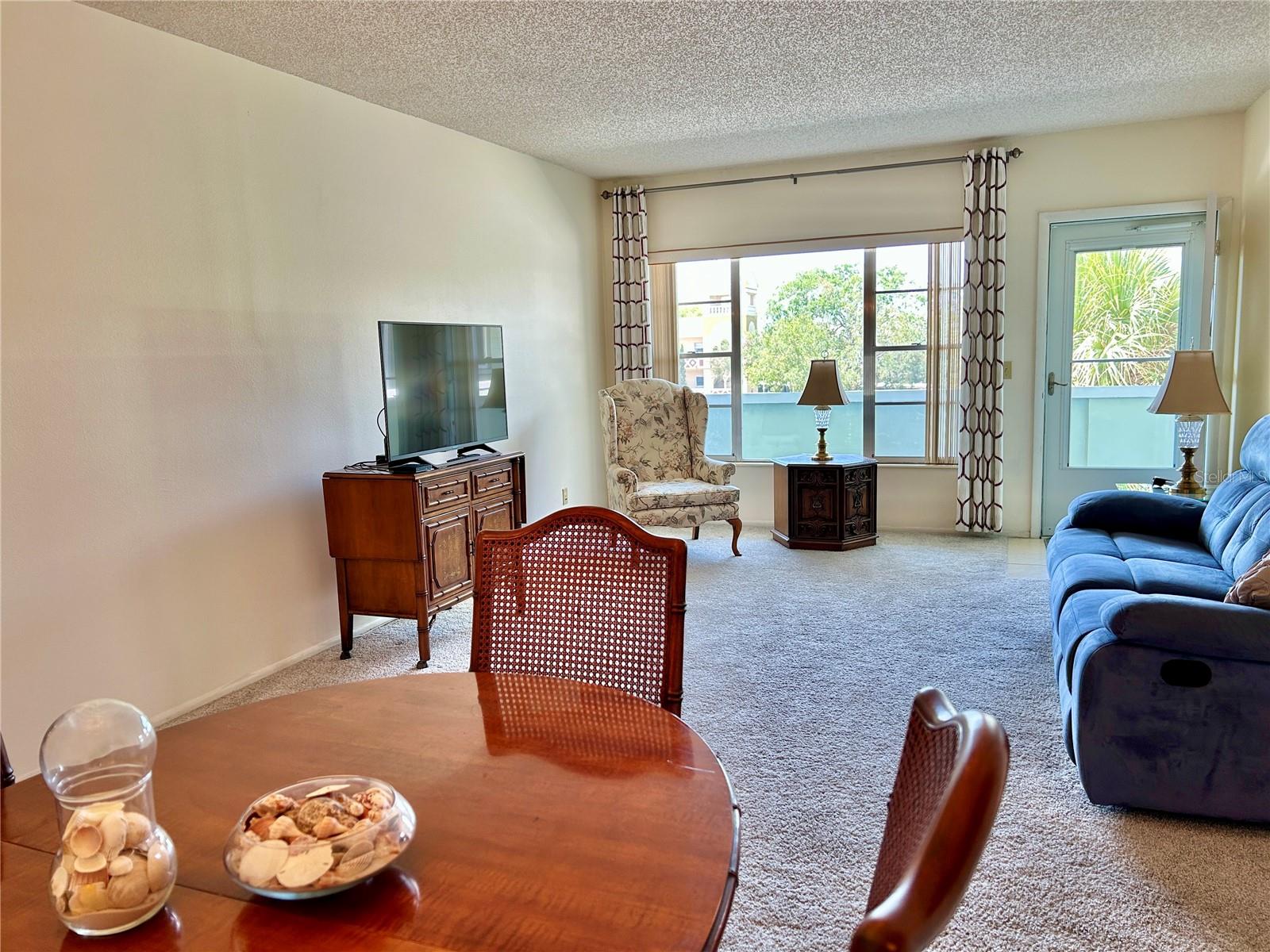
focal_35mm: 26
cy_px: 476
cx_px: 635
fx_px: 954
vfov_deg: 53.1
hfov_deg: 67.3
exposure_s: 1/120
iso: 50
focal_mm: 5.7
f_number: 1.5
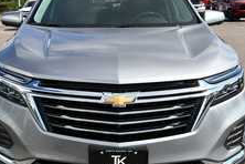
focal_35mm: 54
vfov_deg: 25.0
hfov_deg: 36.7
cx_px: 94
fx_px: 367
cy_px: 98
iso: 100
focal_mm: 20
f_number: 8
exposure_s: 1/250
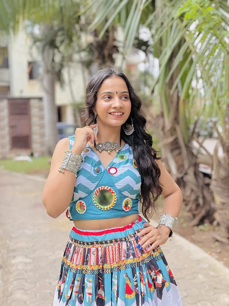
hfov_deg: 30.3
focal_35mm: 48
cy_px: 153
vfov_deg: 39.6
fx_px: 423
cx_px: 114
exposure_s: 1/469
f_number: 1.78
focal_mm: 6.76
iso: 100
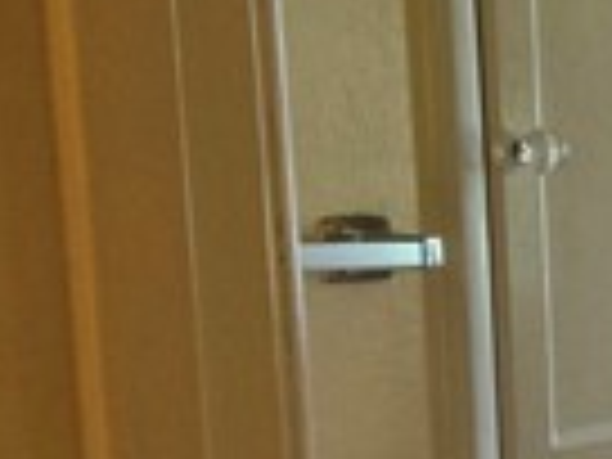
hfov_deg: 15.6
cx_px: 1102
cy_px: 536
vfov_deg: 13.4
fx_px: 1909
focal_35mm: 108
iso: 125
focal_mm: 5.4
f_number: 1.8
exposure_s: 1/120
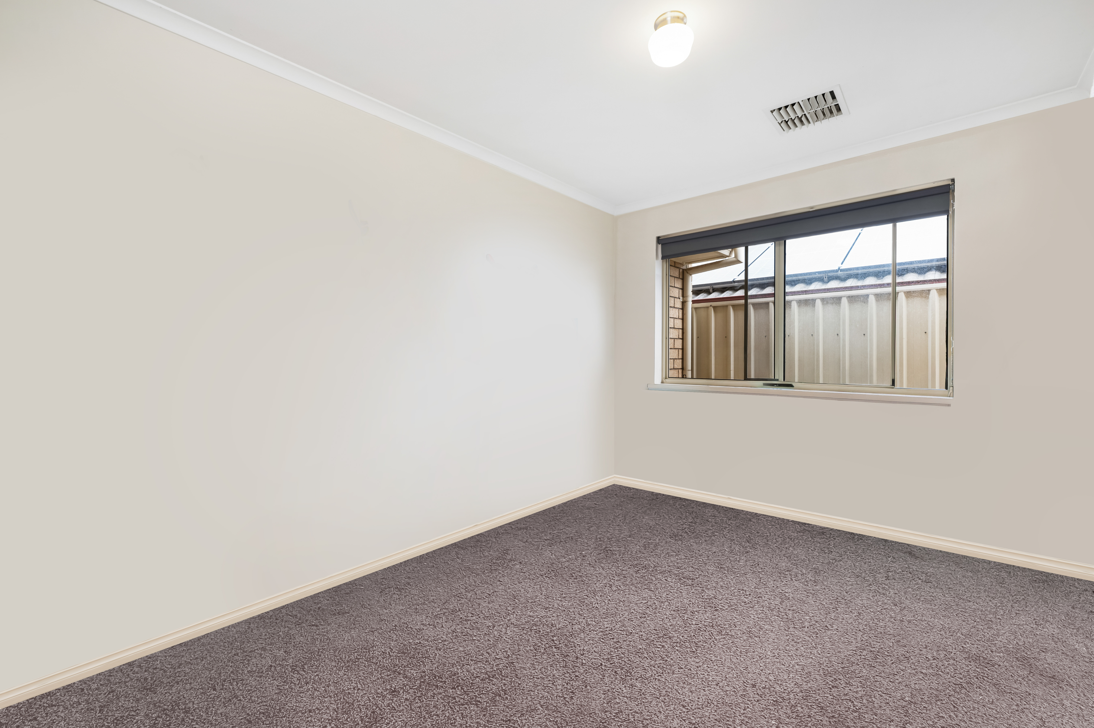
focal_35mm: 14
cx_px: 547
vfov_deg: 81.1
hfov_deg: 104.3
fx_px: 425
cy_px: 364
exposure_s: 1/20
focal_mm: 14
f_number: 7.1
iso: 50
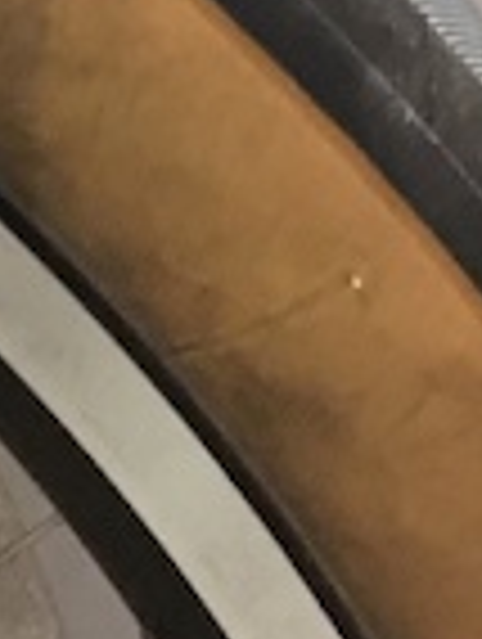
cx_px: -856
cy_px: -212
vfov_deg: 11.7
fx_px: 3017
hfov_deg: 8.1
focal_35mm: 163
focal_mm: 4.15
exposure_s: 1/15
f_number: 2.2
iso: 400
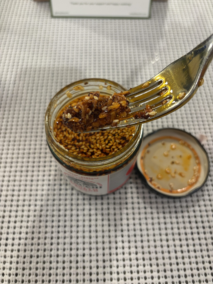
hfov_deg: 53.1
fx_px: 213
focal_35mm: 26
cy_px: 142
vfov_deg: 67.3
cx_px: 106
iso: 200
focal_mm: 5.96
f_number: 1.6
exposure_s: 1/60
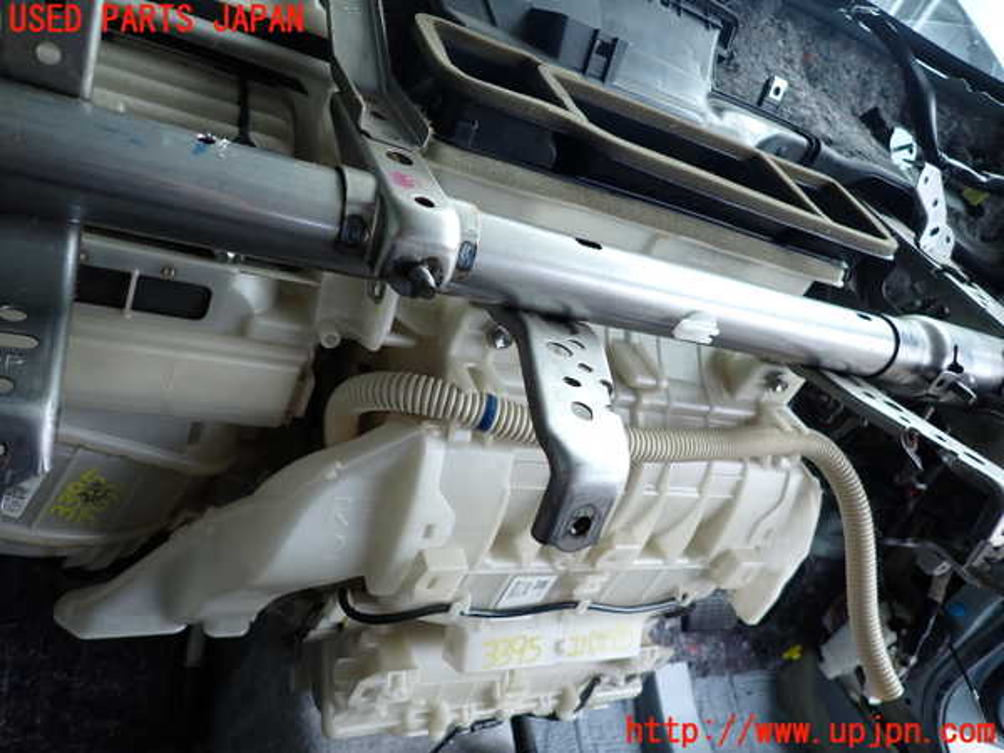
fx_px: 725
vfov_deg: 54.9
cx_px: 502
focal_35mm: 25
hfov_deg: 69.4
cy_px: 376
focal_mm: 4.5
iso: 100
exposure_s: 1/160
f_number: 2
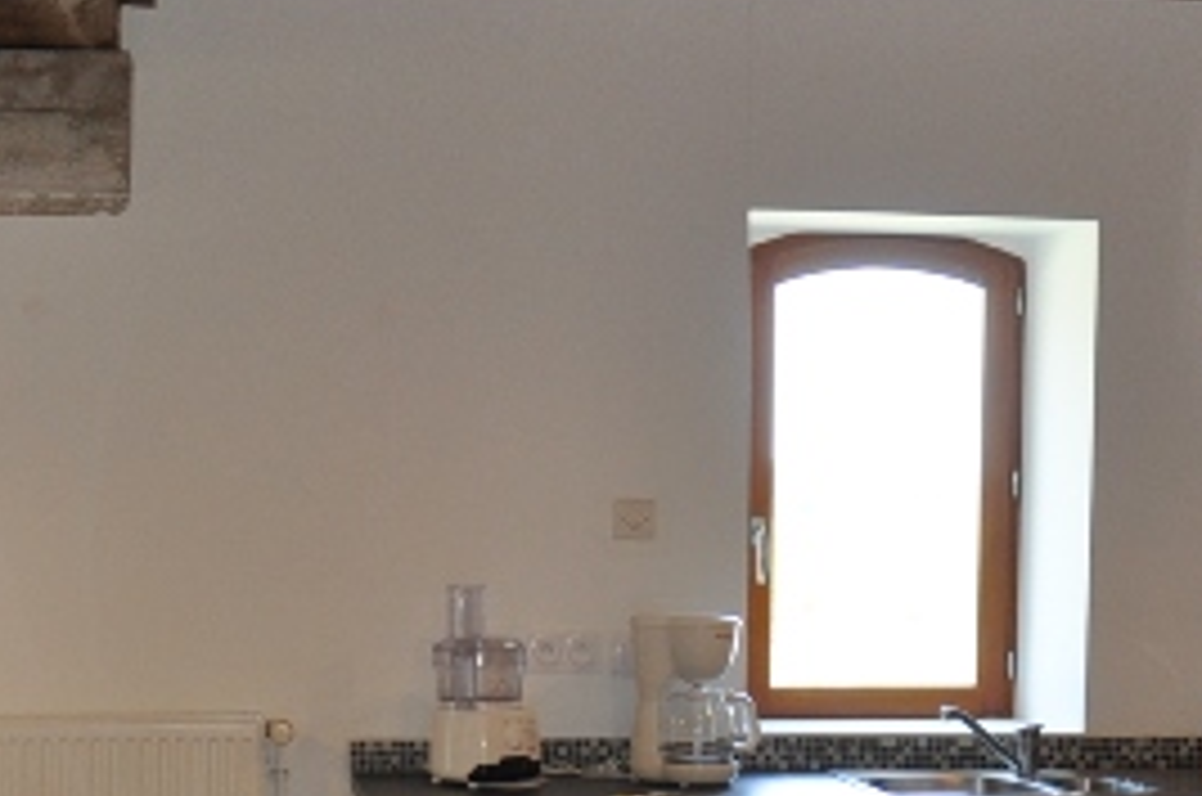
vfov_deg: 16.2
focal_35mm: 81
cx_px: 545
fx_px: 2700
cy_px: 933
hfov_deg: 25.1
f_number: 3.5
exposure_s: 1/125
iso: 640
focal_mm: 18
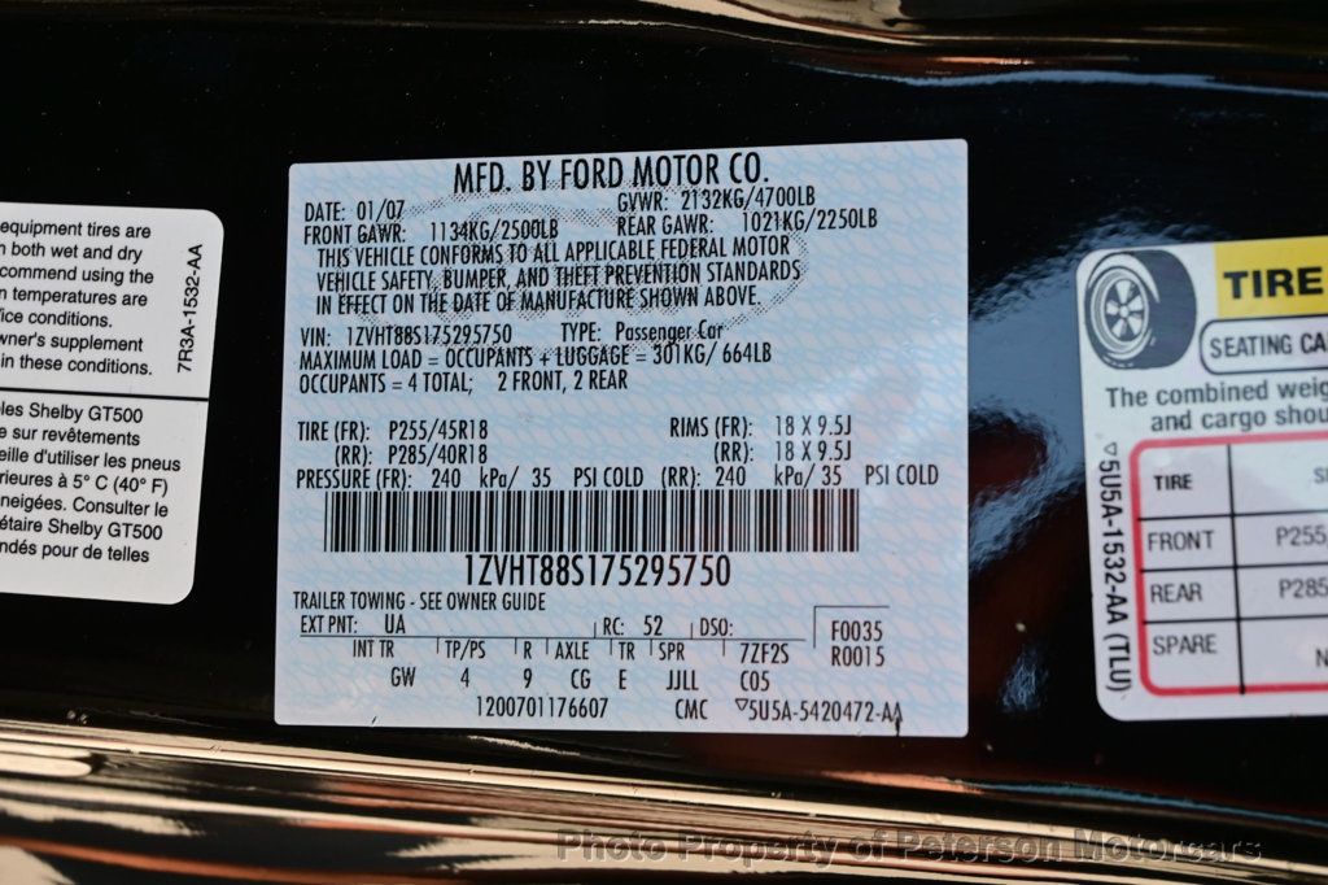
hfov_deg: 34.2
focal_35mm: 58
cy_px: 442
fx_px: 2157
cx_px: 664
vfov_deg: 23.2
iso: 140
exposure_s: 1/60
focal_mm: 39
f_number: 5.6
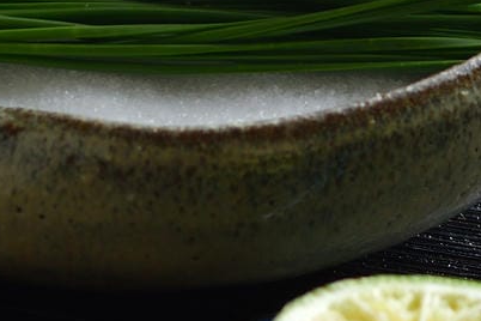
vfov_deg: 2.1
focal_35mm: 655
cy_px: 66
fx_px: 8752
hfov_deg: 3.1
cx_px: 184
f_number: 8
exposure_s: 1/200
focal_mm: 105
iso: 100
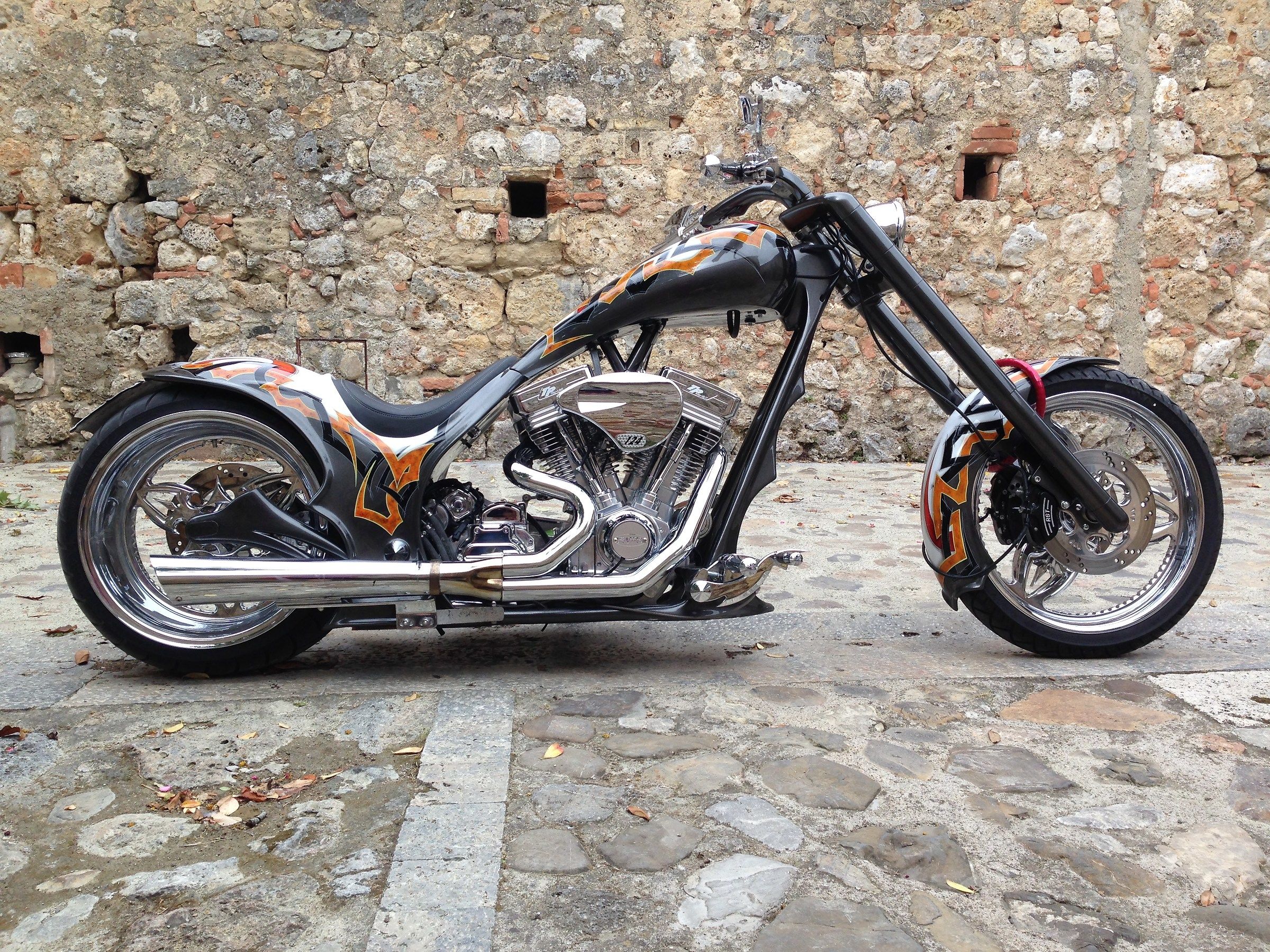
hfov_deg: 55.4
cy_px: 476
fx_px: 1211
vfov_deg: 42.9
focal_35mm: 33
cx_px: 635
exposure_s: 1/326
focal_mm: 4.12
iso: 50
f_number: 2.4
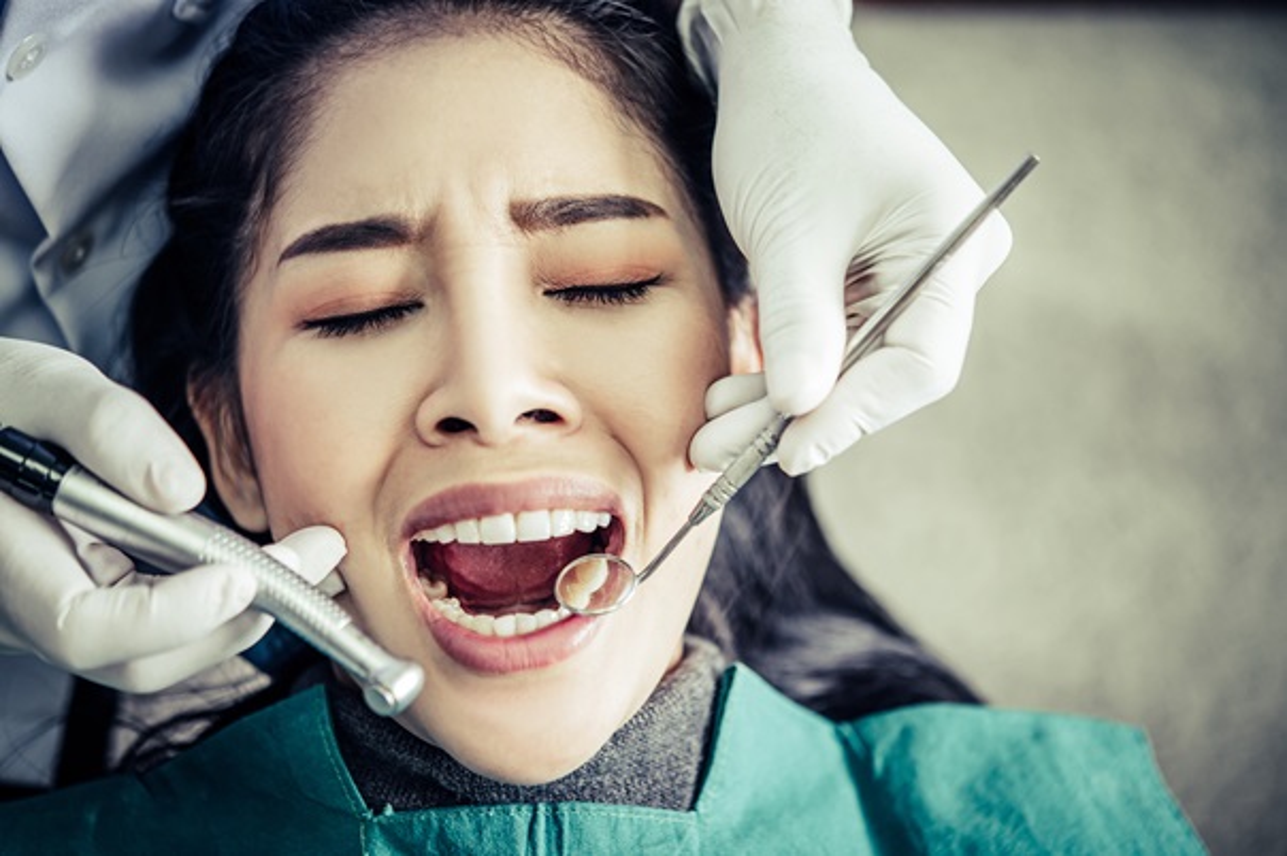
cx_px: 644
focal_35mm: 60
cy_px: 428
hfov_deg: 33.4
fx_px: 2144
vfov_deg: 22.6
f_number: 3
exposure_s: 1/100
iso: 400
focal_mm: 60
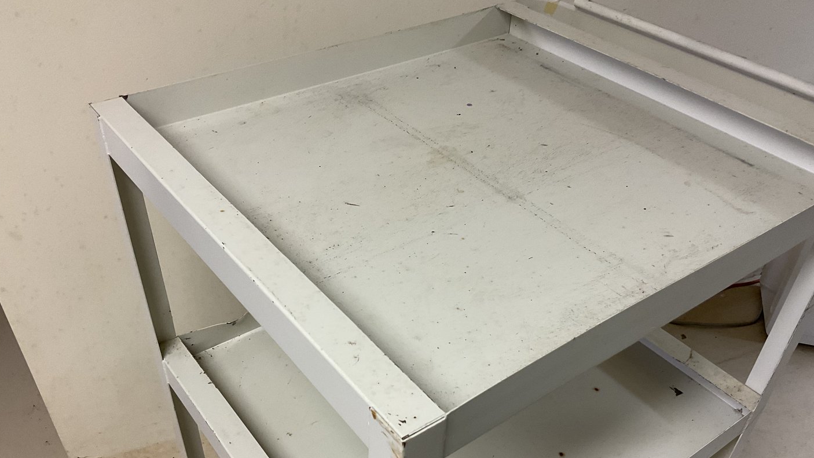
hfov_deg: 58.0
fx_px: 734
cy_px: 309
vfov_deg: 34.3
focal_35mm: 34
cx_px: 411
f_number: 1.8
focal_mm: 3
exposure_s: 1/60
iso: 80
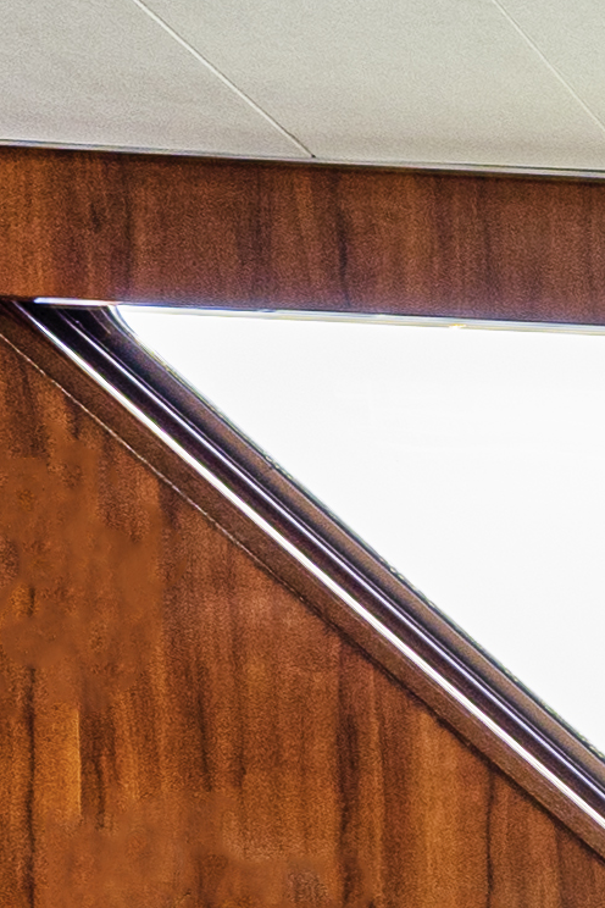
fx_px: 3151
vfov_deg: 14.8
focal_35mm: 125
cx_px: 2924
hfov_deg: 6.5
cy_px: 1519
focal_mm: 12
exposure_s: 1/80
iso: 200
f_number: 8
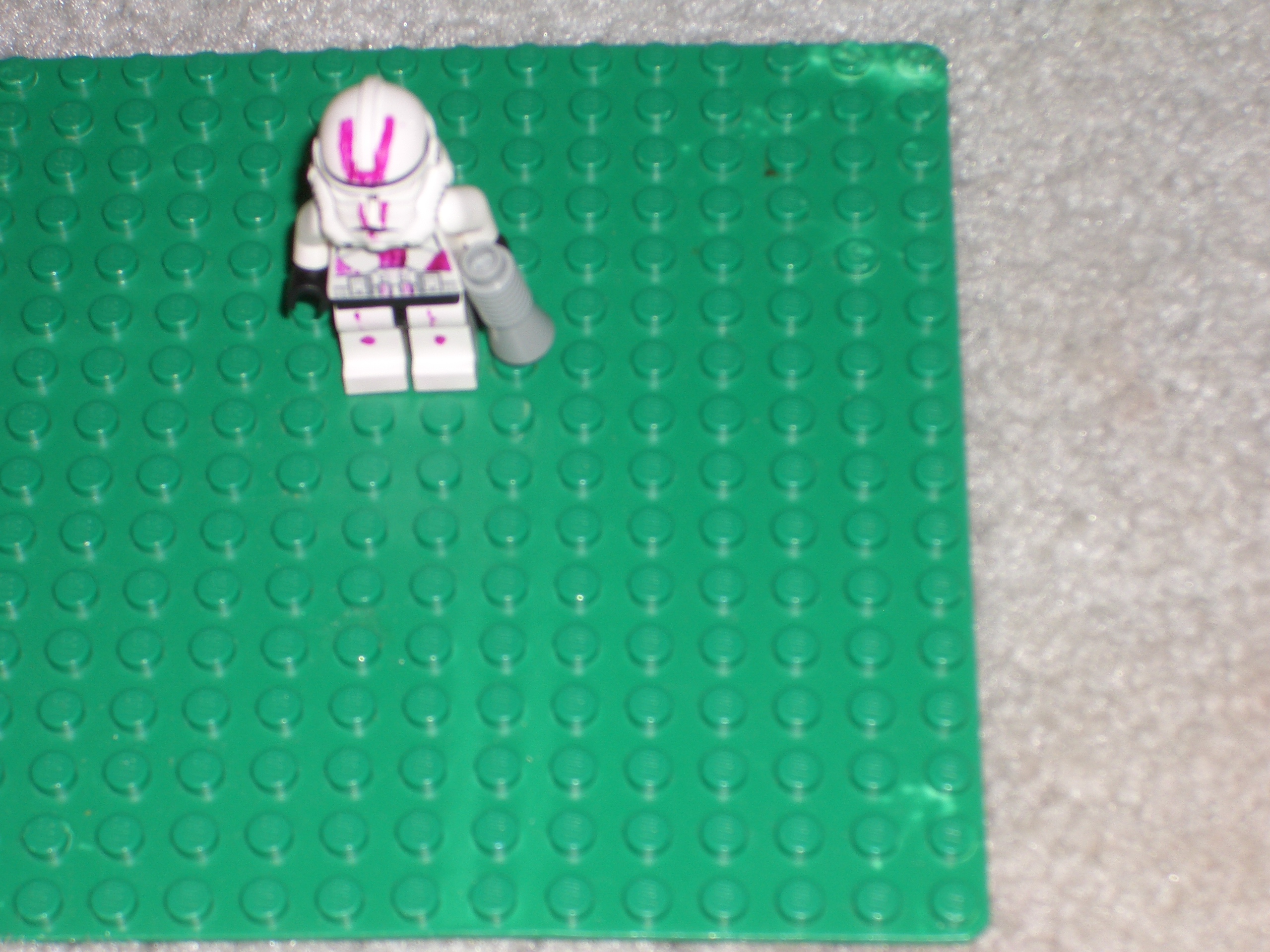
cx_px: 635
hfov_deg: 18.7
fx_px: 3852
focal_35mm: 105
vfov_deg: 14.1
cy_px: 476
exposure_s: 1/60
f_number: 4.8
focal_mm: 17.4
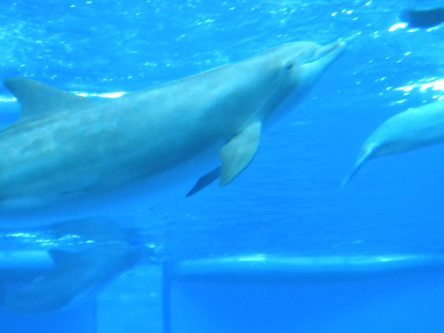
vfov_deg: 24.4
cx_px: 222
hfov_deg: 32.2
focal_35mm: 60
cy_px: 166
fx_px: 770
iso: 1324
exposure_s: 1/67.8
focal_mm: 10.7
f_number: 4.7
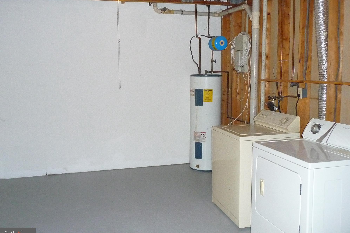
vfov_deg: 41.1
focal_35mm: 32
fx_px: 311
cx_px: 171
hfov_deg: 58.7
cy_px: 108
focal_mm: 5
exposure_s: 1/30
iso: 500
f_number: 3.4
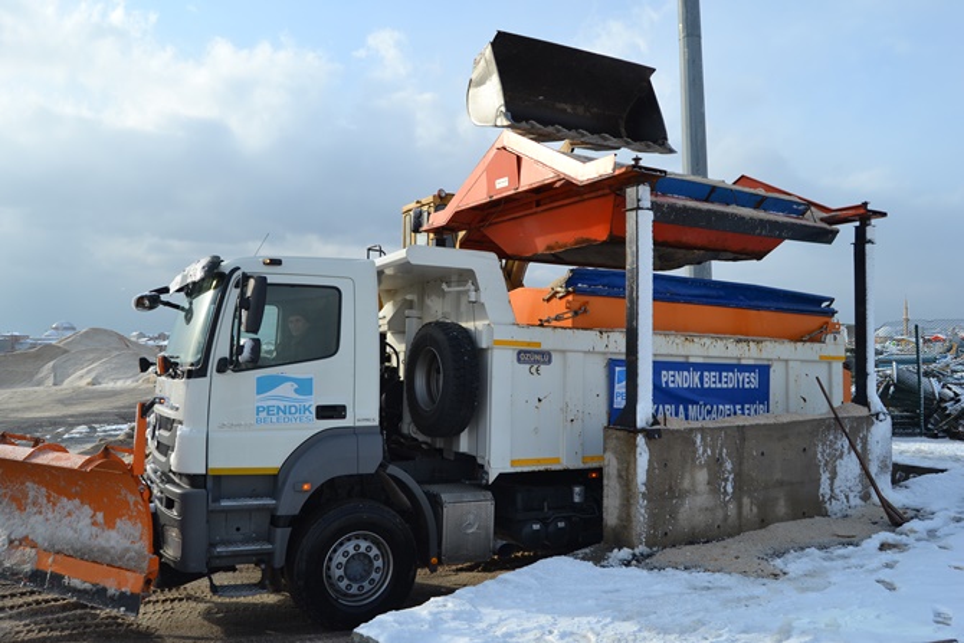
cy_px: 322
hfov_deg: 67.4
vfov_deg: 48.0
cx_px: 482
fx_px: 723
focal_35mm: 27
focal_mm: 18
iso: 100
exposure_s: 1/250
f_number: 8
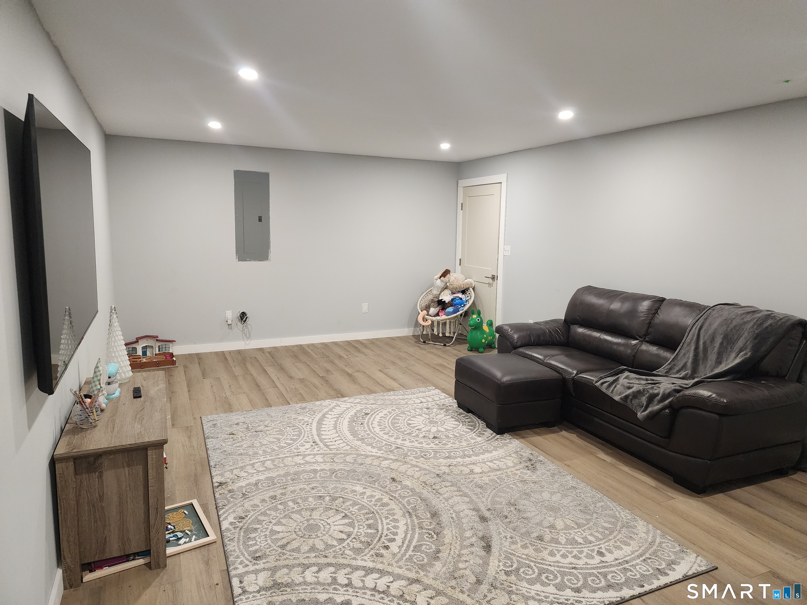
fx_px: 536
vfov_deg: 58.9
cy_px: 302
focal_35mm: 23
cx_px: 404
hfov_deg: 73.9
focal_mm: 6.4
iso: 800
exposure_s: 1/120
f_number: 1.8
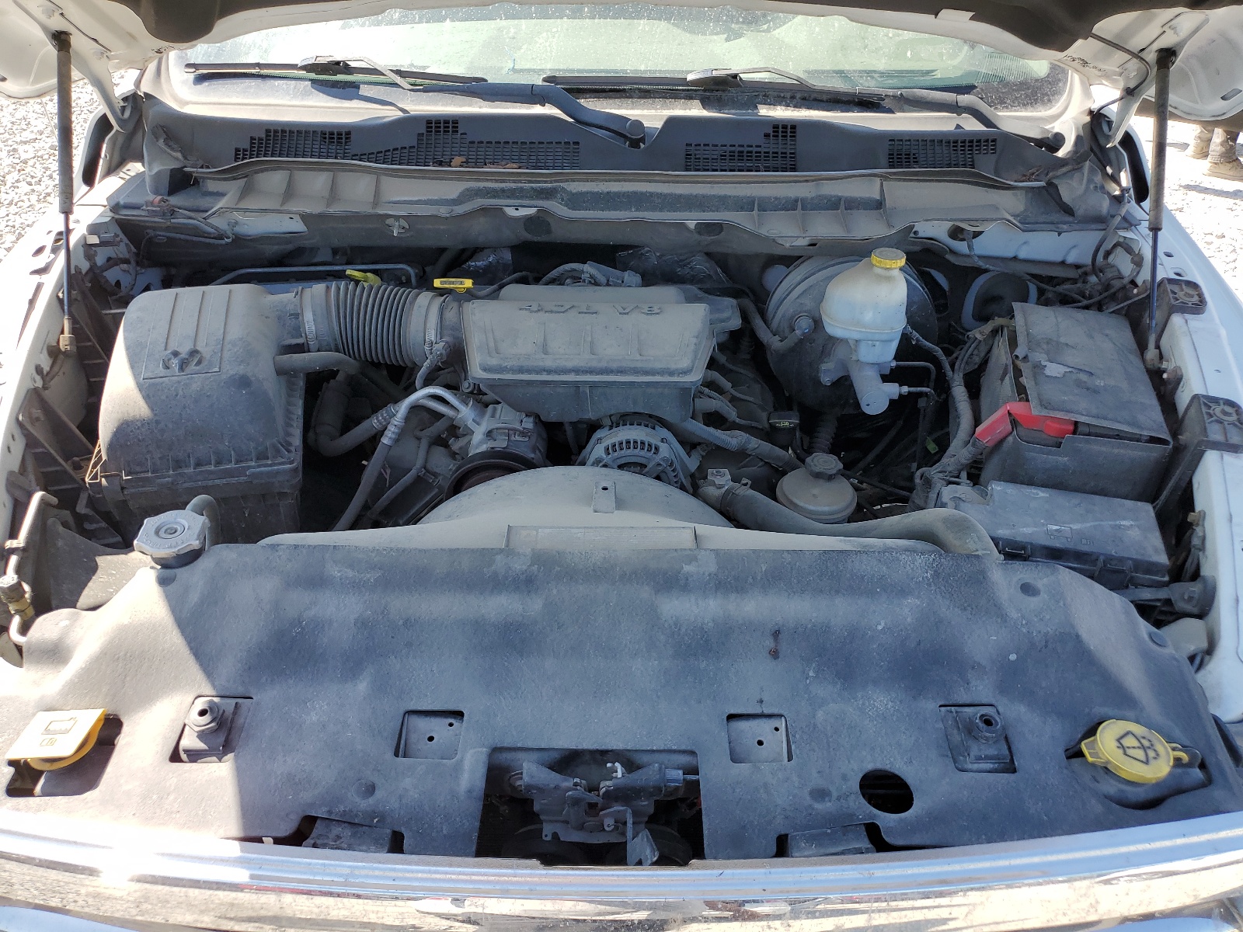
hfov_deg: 67.3
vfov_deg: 53.1
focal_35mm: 26
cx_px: 622
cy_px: 466
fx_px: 934
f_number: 1.5
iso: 50
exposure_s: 1/833
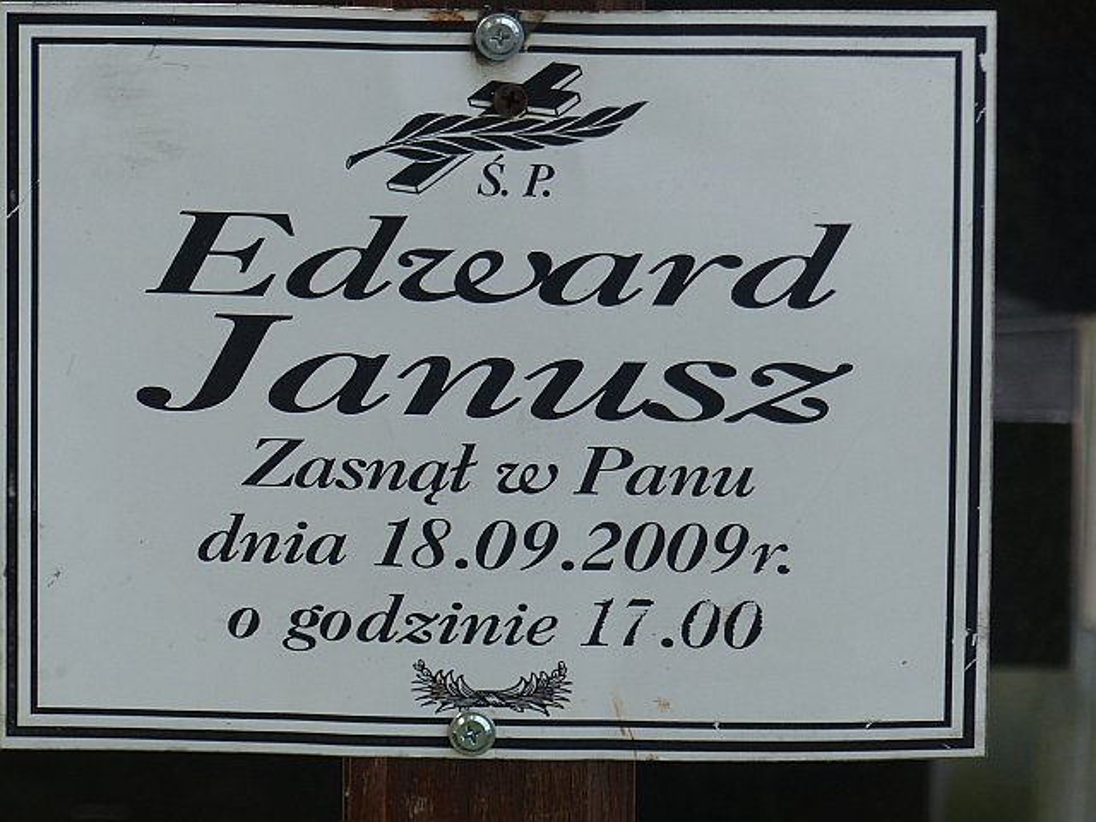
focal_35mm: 428
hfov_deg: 4.6
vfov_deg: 3.5
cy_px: 411
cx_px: 548
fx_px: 13551
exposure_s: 1/200
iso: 100
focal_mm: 77
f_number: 4
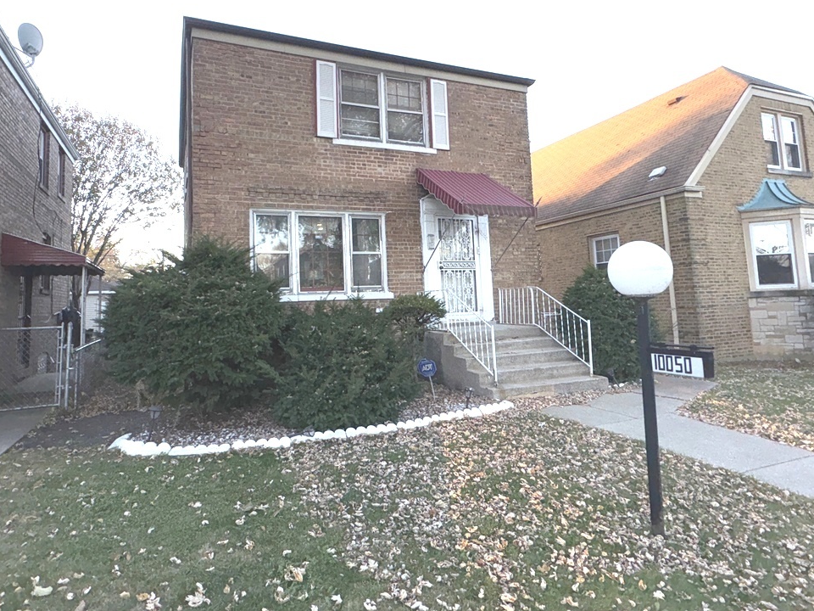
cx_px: 375
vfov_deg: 63.1
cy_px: 258
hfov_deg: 78.8
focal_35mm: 21
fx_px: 494
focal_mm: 2.22
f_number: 2.2
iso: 32
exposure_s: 1/257
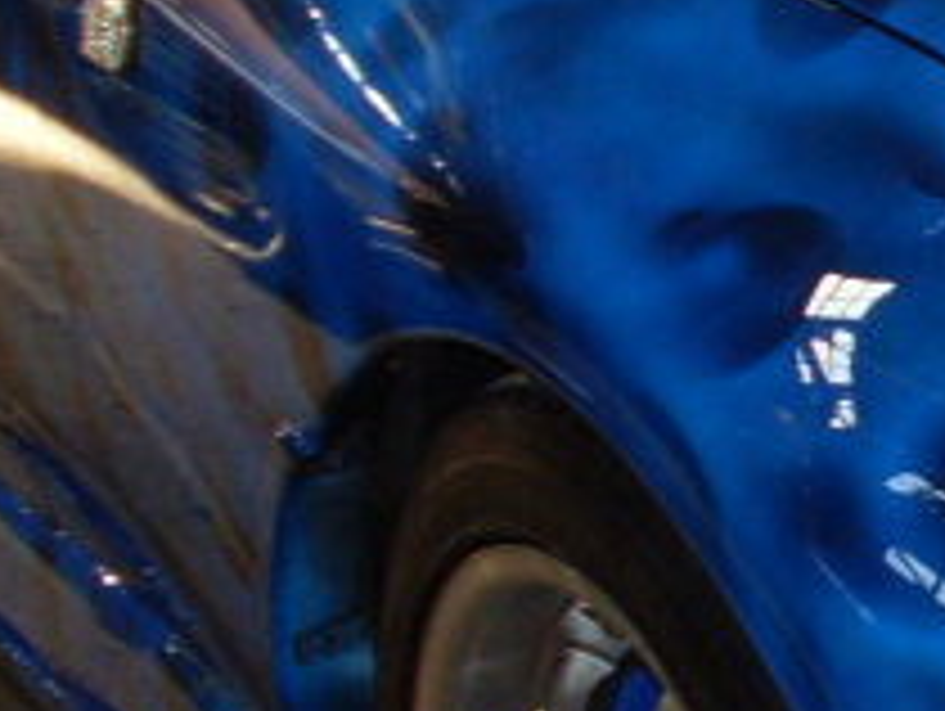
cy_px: 522
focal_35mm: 185
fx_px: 5056
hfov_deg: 9.8
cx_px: 1998
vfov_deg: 8.0
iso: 100
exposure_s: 1/45
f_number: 3
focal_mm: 6.3
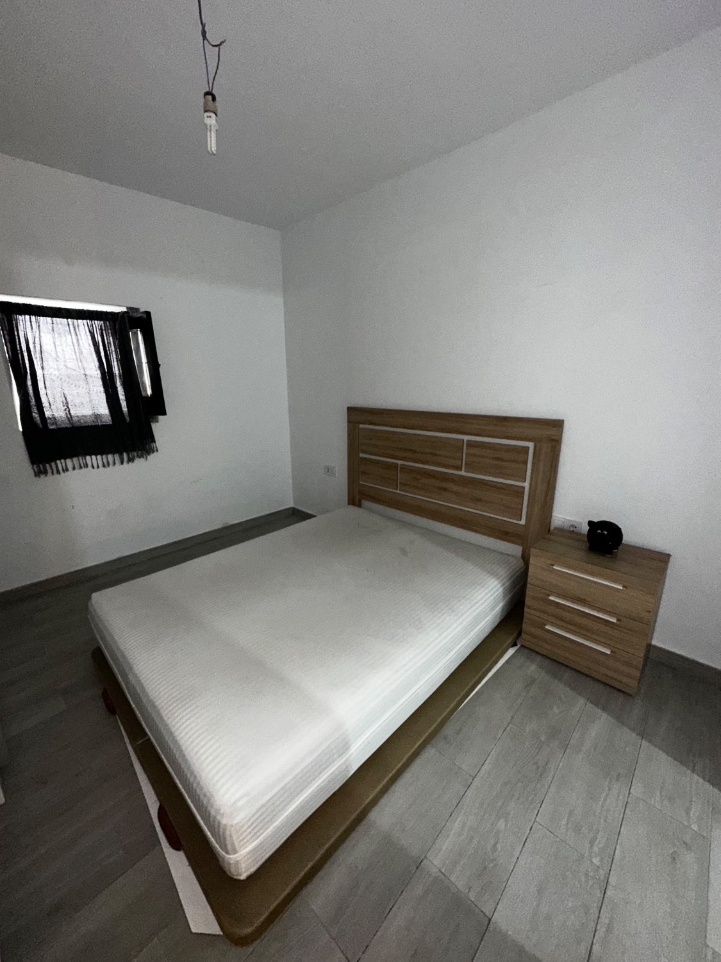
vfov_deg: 102.1
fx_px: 389
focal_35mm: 14
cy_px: 481
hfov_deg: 85.7
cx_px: 360
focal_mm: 2.22
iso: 160
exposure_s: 1/50
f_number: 2.2
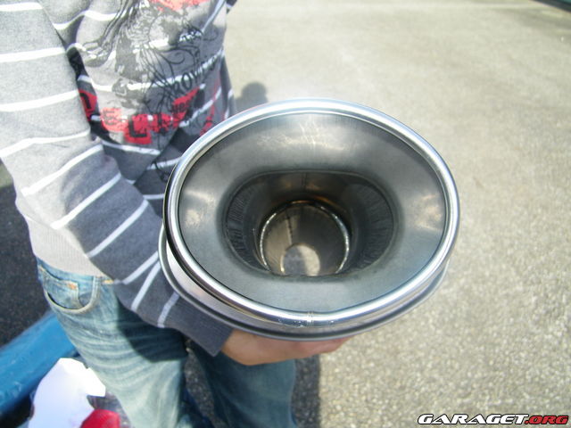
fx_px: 462
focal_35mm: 28
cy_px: 214
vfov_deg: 49.7
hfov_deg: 63.4
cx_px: 286
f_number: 3.5
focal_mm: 5
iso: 80
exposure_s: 1/250
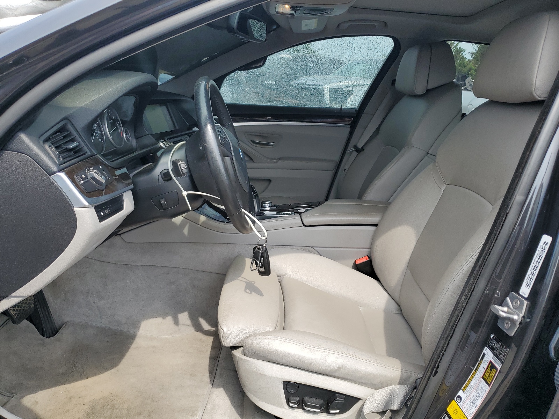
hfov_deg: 67.3
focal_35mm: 26
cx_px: 280
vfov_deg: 53.1
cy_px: 210
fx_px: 420
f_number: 1.5
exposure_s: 1/769
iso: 50
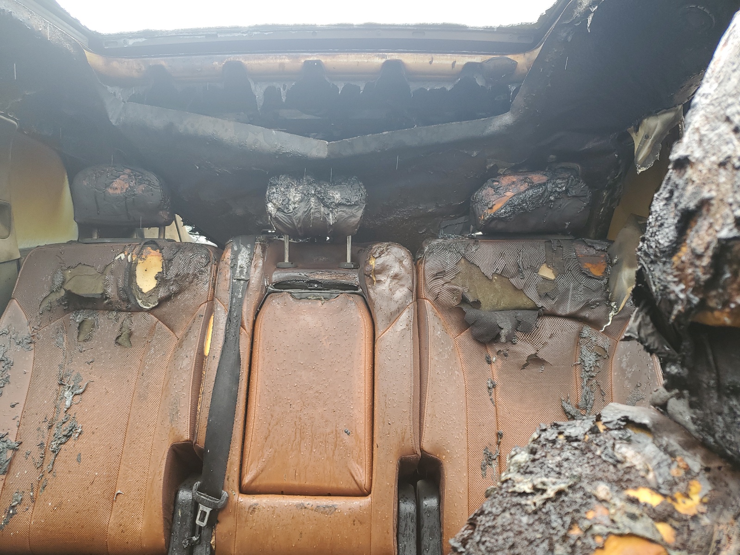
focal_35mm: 26
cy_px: 278
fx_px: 556
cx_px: 370
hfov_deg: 67.3
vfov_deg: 53.1
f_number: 1.5
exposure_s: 1/238
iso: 50
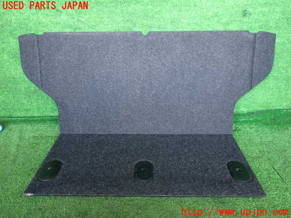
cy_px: 109
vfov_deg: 46.8
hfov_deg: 60.0
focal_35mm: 30
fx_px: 252
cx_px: 146
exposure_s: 1/30
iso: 250
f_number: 2.3
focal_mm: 5.4
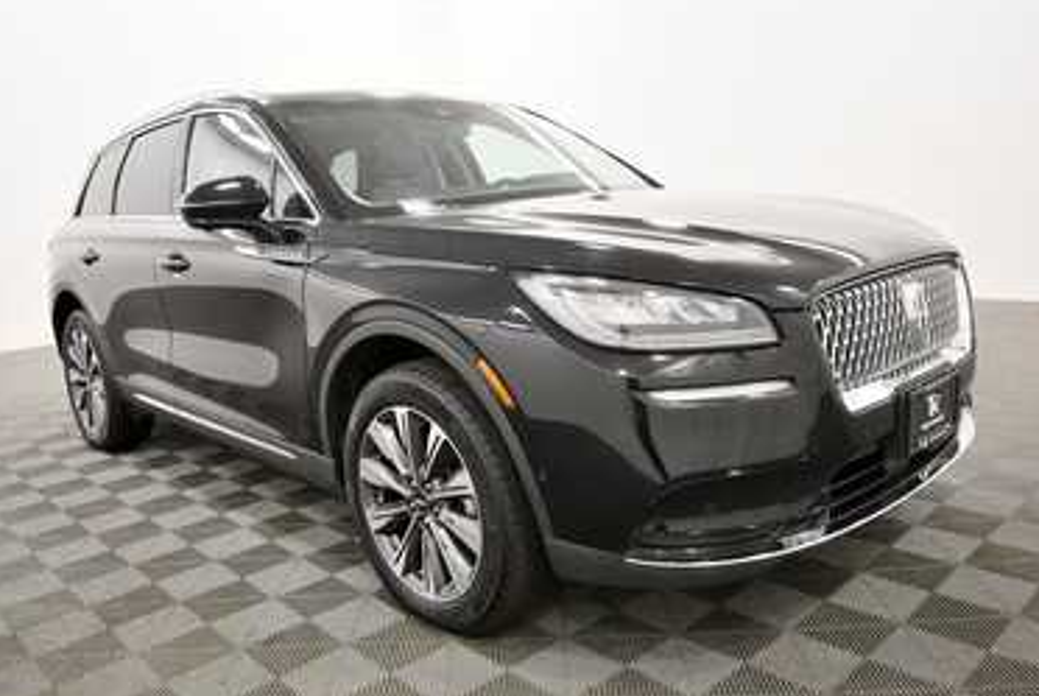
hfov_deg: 63.6
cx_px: 508
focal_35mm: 29
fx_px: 838
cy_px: 340
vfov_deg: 45.1
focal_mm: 18
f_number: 5.6
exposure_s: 1/125
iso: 1600
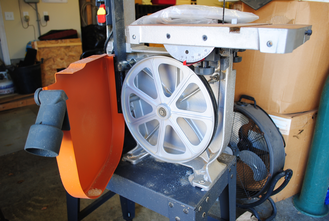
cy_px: 110
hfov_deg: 67.3
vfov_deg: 48.0
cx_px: 164
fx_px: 247
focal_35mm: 27
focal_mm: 18
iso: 100
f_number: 3.5
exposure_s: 1/15
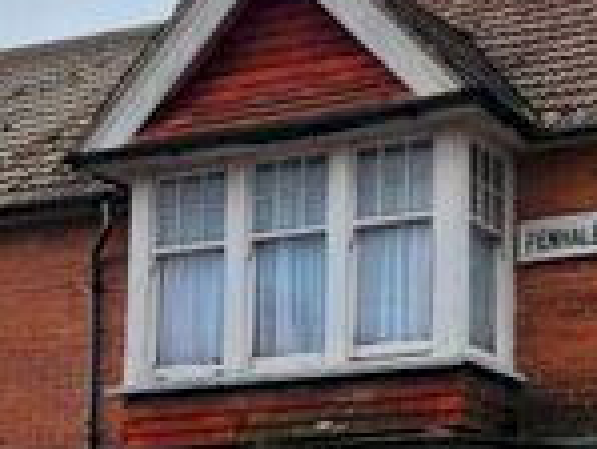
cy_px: 383
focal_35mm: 108
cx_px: 441
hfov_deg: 18.1
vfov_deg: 13.6
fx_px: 1864
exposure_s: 1/2222
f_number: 1.8
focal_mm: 5.4
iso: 20
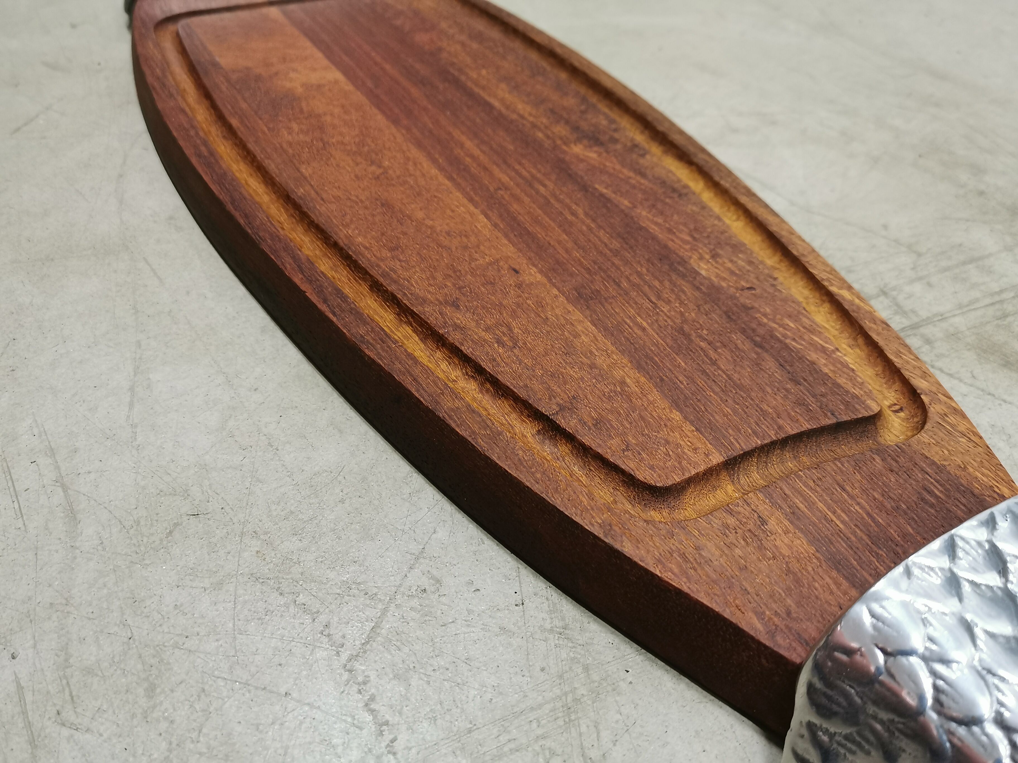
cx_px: 509
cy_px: 382
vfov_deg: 42.9
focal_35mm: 33
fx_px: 970
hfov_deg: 55.4
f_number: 1.8
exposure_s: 1/50
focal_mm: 5.58
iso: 200
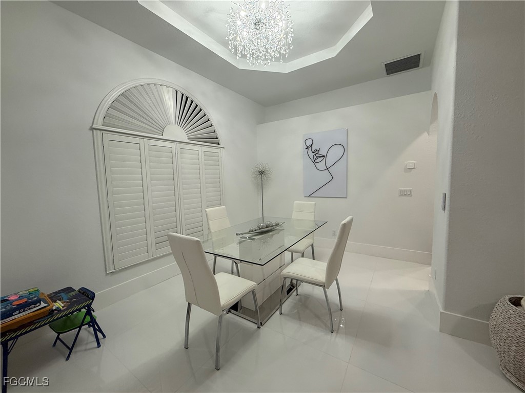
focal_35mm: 14
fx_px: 212
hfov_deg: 102.1
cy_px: 196
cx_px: 262
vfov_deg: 85.7
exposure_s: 1/120
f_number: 2.2
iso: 200
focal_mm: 2.22
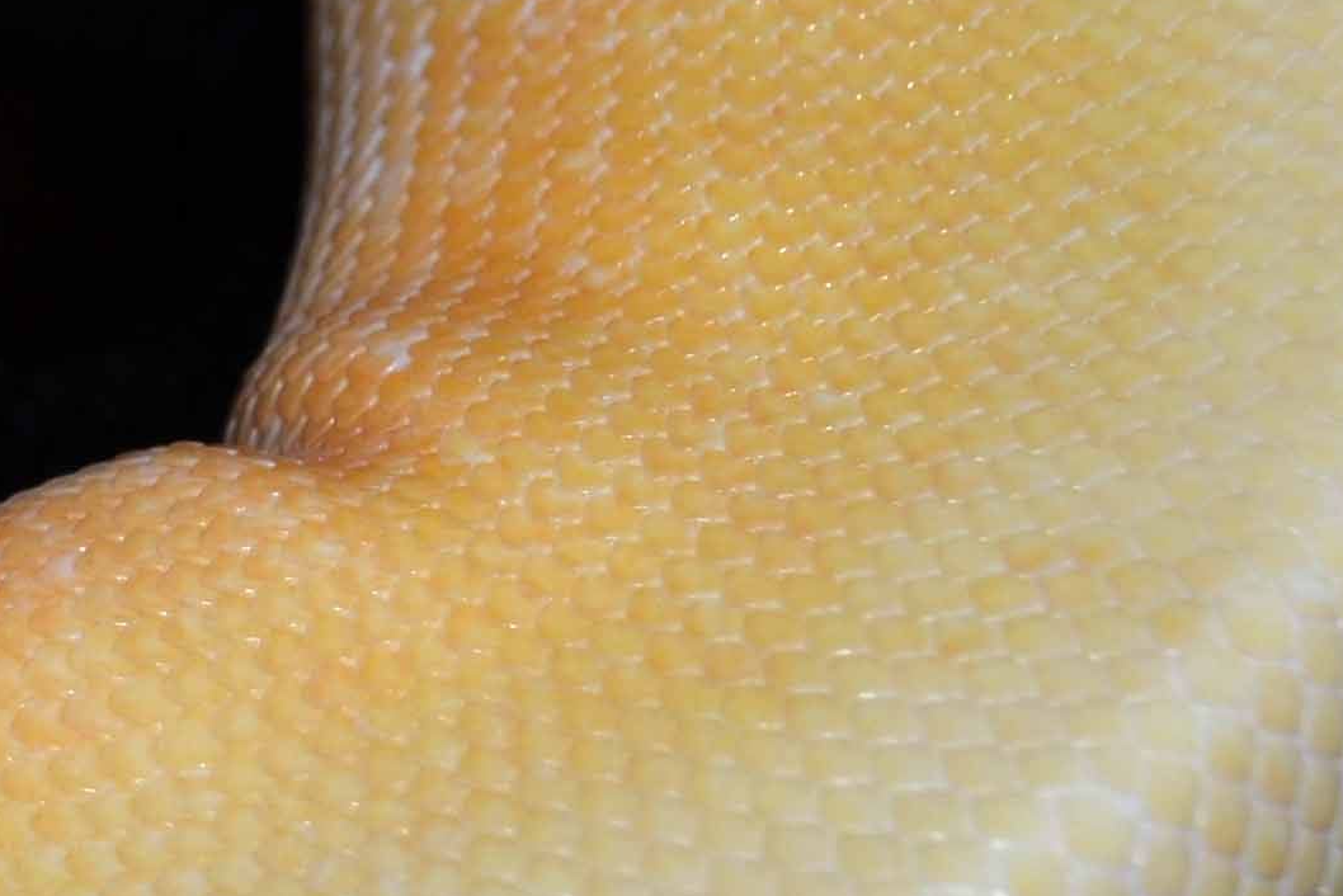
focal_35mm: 209
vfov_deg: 6.6
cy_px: -11
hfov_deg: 9.5
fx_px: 7799
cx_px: -819
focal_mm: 32
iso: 100
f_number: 8
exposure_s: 1/60
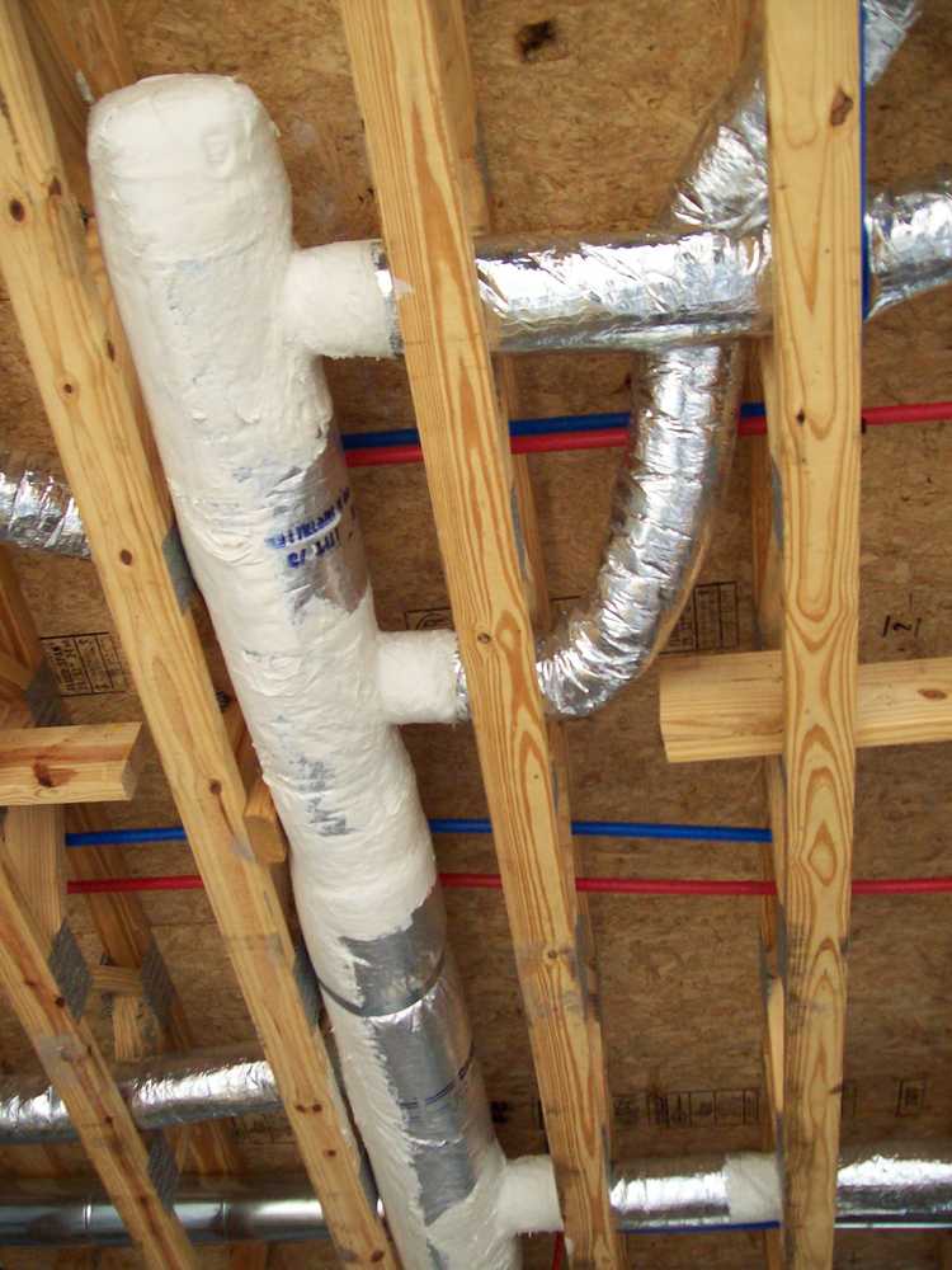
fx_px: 1320
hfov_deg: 39.7
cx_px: 476
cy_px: 635
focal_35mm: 36
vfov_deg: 51.4
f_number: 2.7
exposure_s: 1/81.9
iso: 200
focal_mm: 6
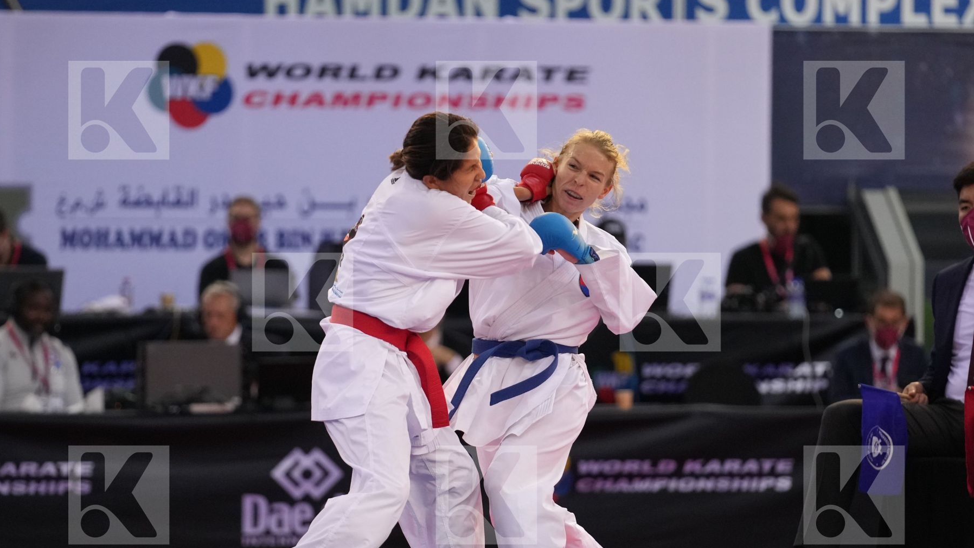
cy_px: 302
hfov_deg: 6.9
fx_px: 8135
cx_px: 486
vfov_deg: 3.9
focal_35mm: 315
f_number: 2.8
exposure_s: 1/1000
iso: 2500
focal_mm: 200
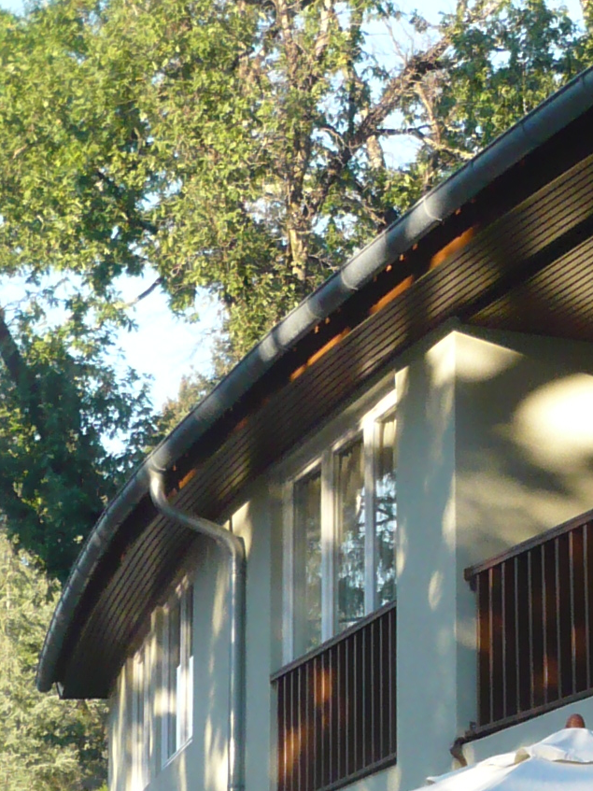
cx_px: 452
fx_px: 2902
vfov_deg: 15.2
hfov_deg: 11.6
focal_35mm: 127
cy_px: 847
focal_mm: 5.8
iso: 200
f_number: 2.8
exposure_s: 1/320
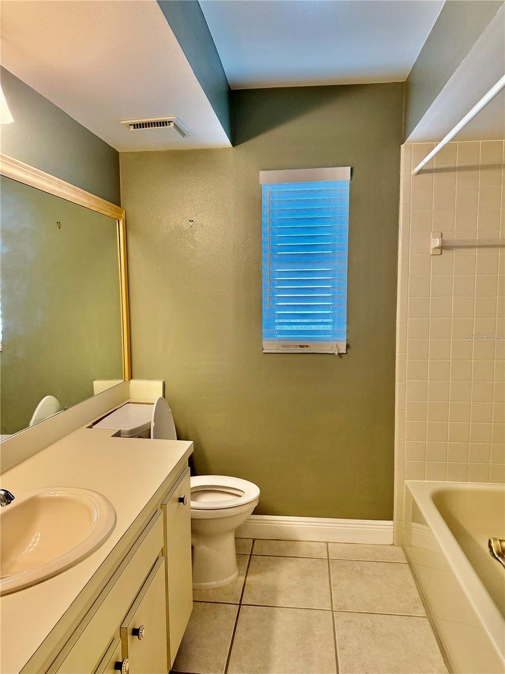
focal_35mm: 24
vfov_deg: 71.6
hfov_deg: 56.8
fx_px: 467
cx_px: 252
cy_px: 337
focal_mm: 6.76
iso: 200
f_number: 1.78
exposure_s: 1/155
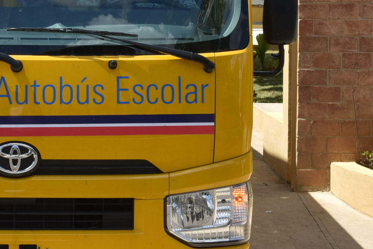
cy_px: -53
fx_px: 1223
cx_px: 102
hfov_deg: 17.3
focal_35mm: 118
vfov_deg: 11.4
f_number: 13
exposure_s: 1/160
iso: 160
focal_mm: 32
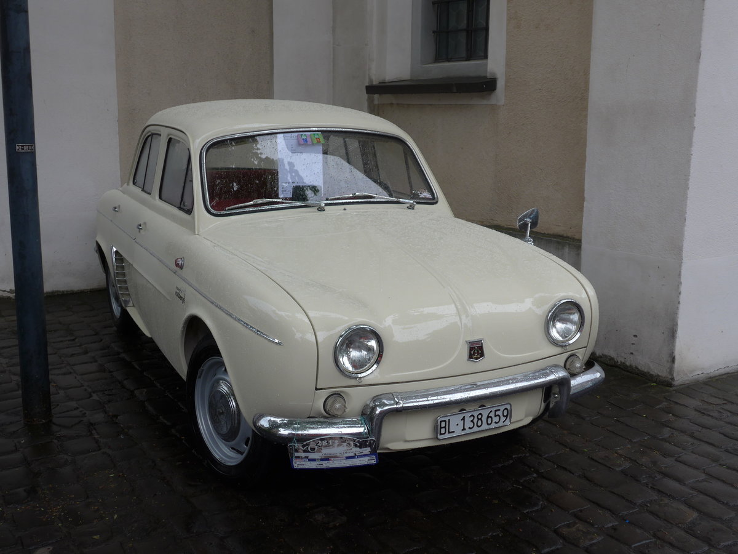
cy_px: 277
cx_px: 369
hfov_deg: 45.8
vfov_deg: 35.1
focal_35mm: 41
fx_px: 874
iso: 80
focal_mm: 8.4
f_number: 2.8
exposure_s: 1/250
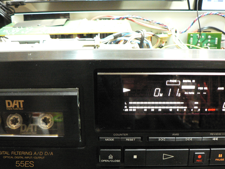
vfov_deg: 32.0
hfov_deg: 42.1
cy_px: 105
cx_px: 108
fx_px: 292
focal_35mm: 45
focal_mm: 6
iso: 400
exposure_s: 1/6
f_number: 2.8
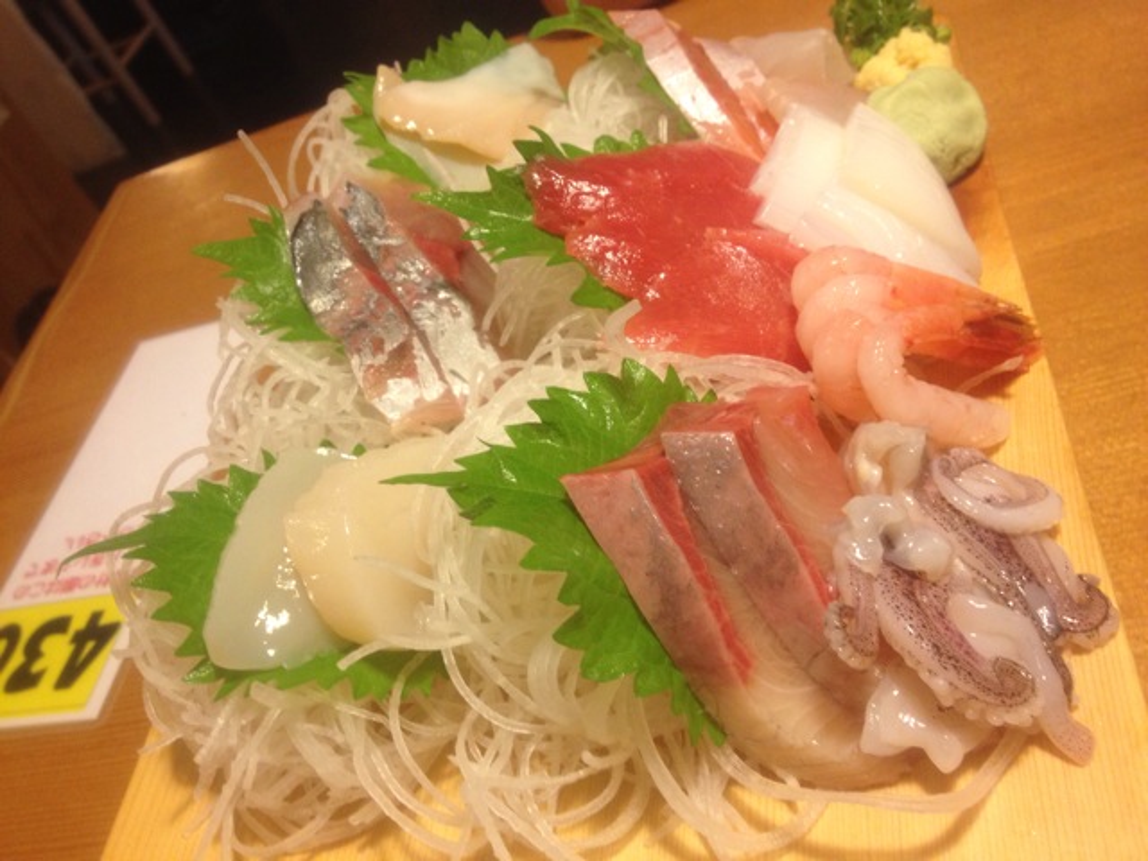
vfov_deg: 40.7
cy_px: 430
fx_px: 1161
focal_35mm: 35
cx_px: 574
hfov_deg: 52.6
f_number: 2.4
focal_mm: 4.28
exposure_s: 1/20
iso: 125
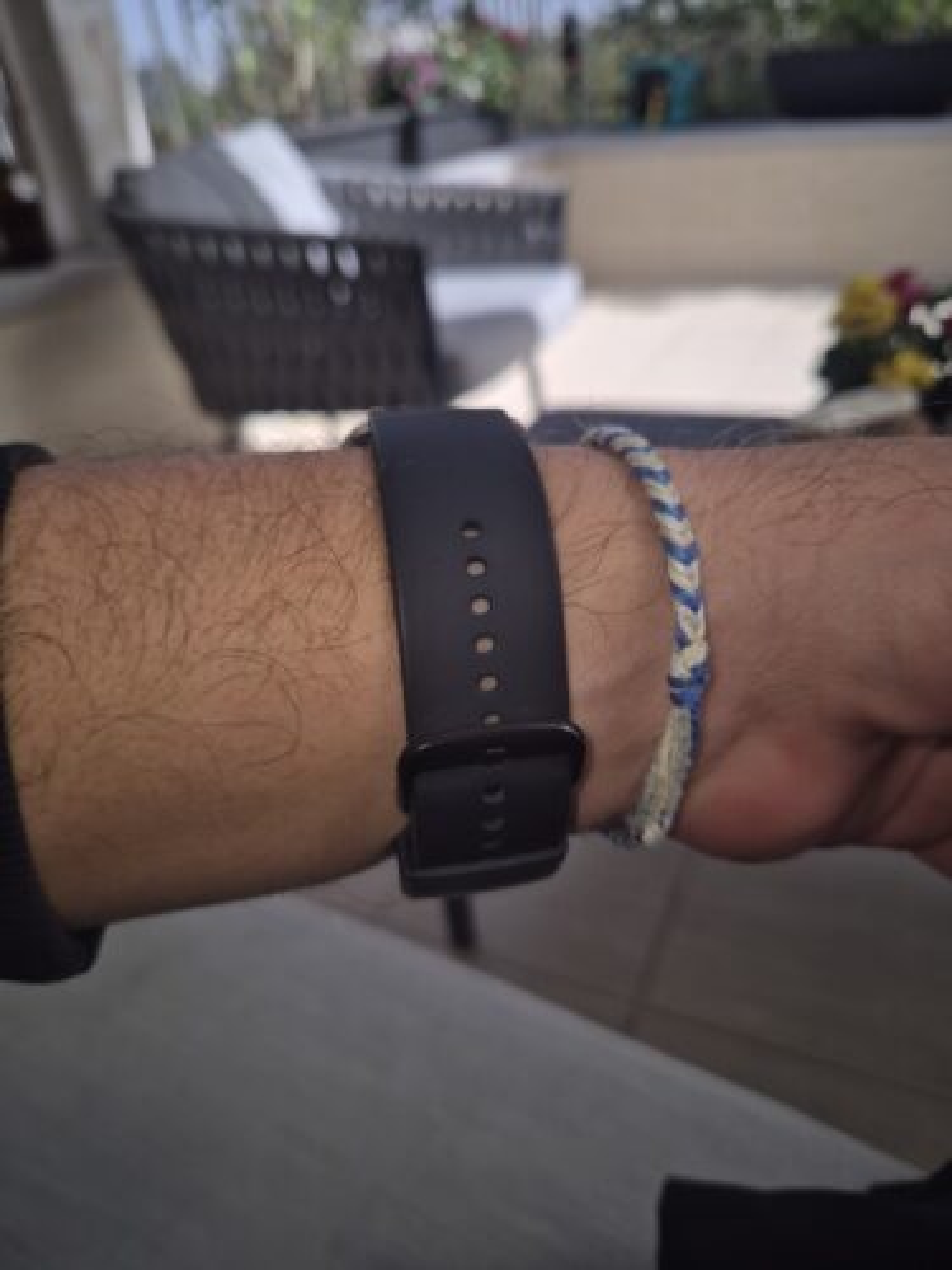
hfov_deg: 58.9
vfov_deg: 73.9
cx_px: 476
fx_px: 843
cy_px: 635
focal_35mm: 23
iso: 25
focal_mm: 5.4
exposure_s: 1/874
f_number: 1.8
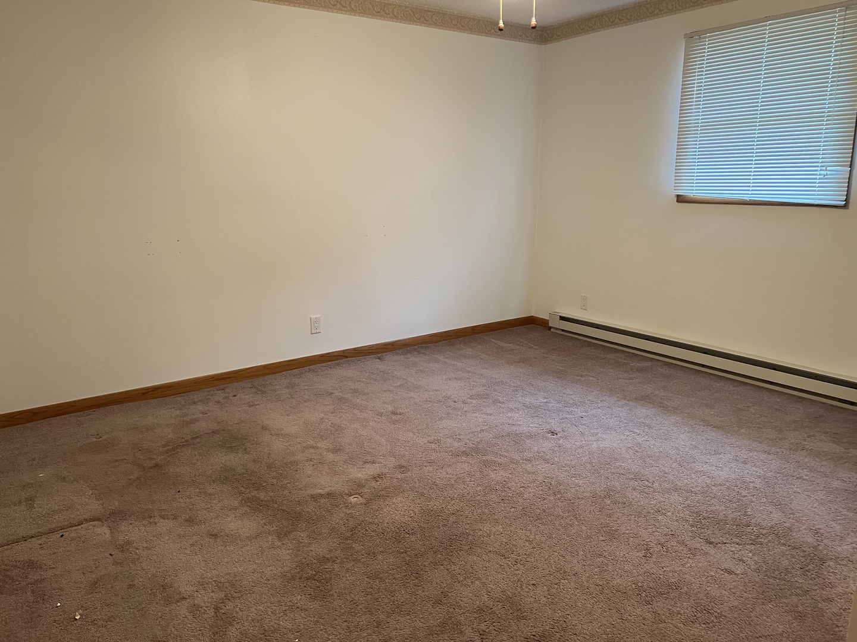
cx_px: 428
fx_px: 644
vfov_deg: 53.1
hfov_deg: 67.3
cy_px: 321
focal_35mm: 26
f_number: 1.5
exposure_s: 1/60
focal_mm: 5.7
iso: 200
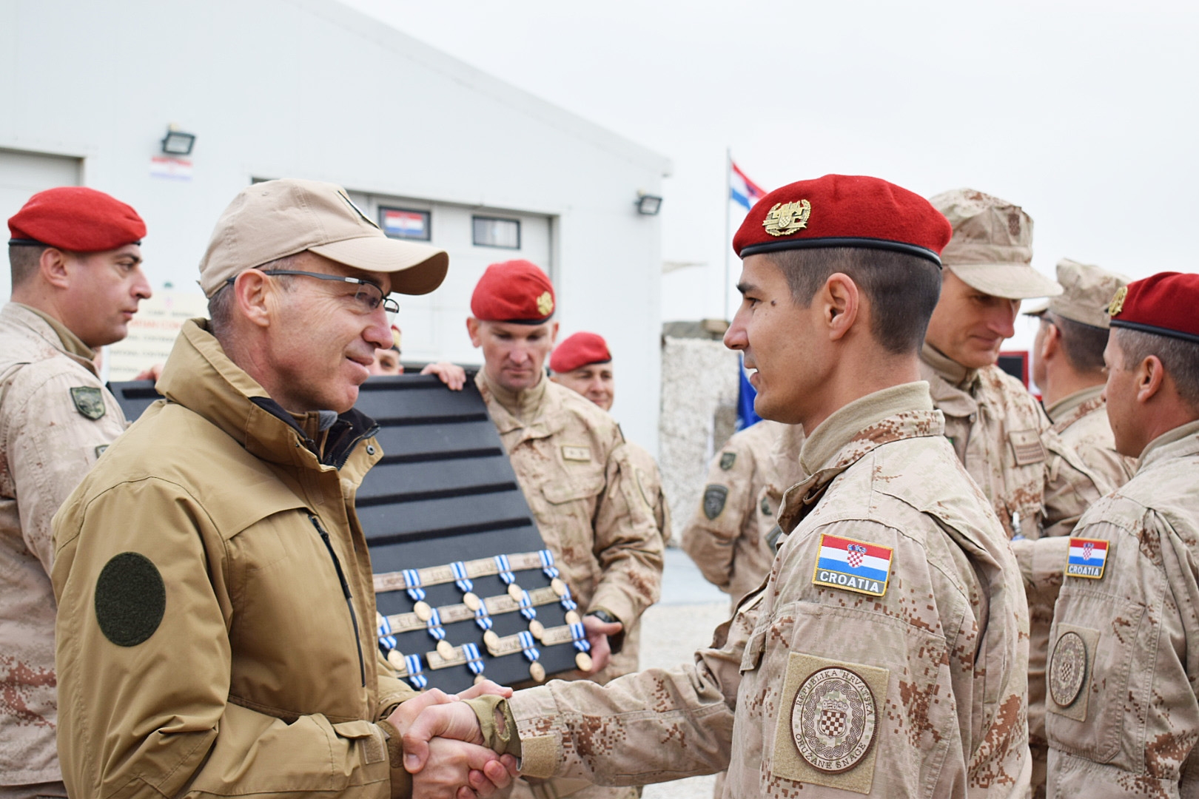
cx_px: 600
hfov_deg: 38.9
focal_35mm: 51
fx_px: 1698
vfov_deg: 26.5
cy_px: 400
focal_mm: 34
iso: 100
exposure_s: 1/125
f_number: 5.6
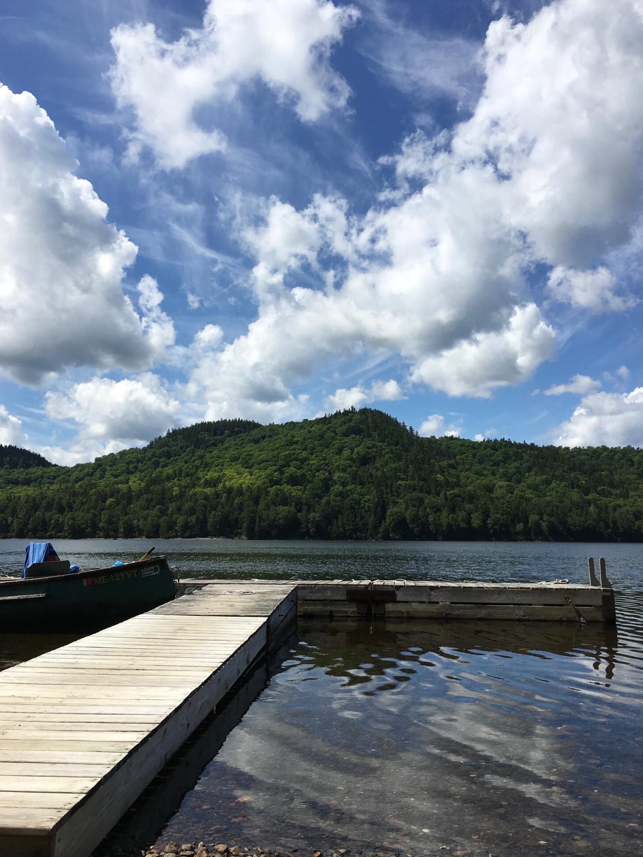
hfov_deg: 46.8
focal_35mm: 30
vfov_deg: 60.0
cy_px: 419
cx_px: 321
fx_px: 743
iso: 25
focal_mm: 4.15
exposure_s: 1/2653
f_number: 2.2
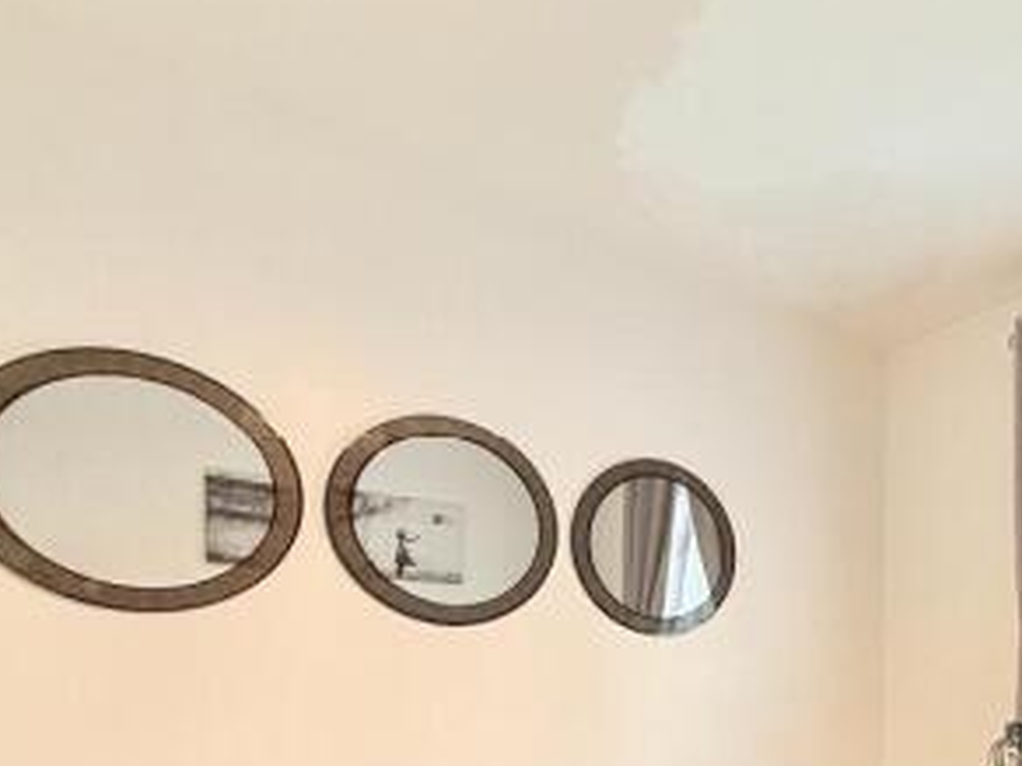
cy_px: 684
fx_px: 827
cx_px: 936
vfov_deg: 45.3
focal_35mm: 28
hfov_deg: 54.5
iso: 250
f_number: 2.2
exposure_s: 1/50
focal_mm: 2.22
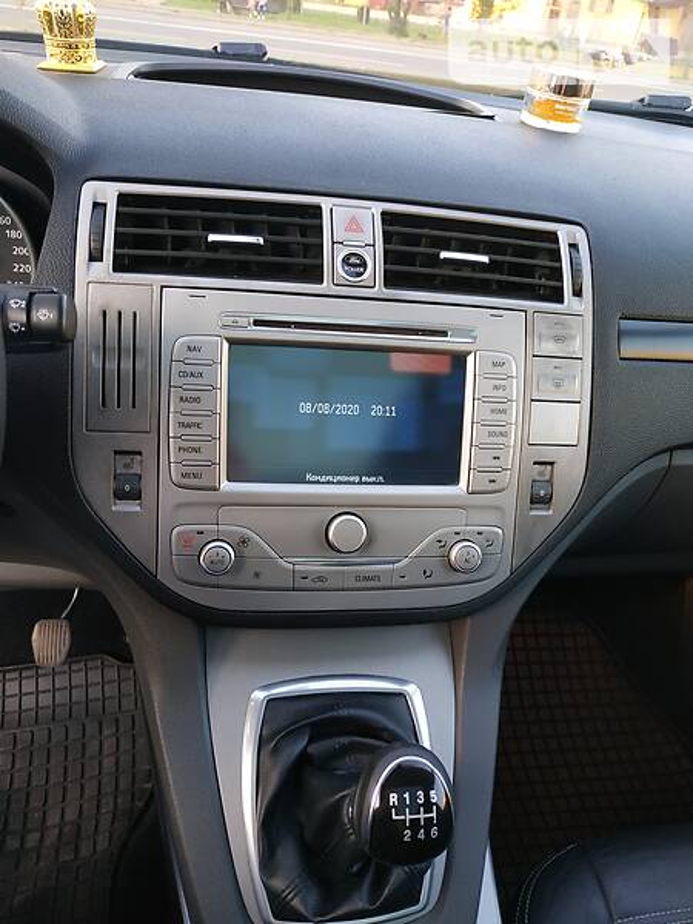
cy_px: 462
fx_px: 641
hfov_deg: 56.8
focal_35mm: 24
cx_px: 346
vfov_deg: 71.6
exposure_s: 1/33
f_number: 1.9
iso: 200
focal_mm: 3.9
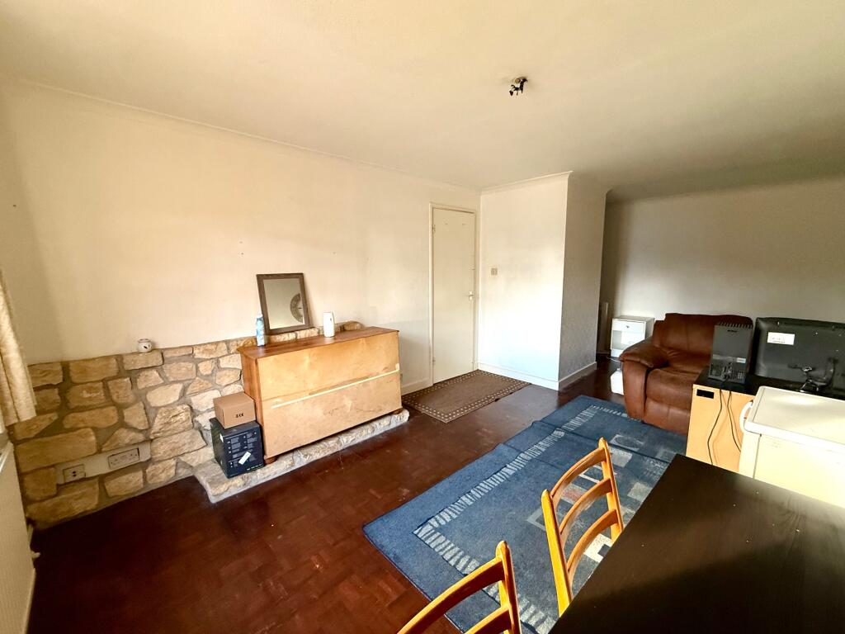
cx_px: 422
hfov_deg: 102.1
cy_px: 317
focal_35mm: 14
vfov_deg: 85.7
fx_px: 342
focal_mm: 2.22
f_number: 2.2
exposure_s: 1/74
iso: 320
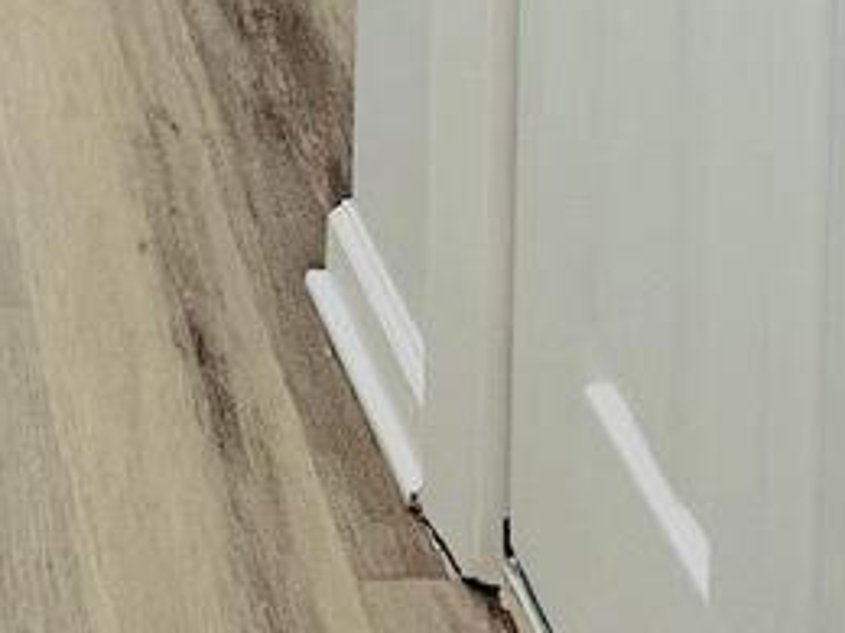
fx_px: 1758
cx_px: -214
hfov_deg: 24.1
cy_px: -1016
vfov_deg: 13.1
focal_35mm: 72
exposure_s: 1/120
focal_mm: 1.57
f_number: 1.8
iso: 160
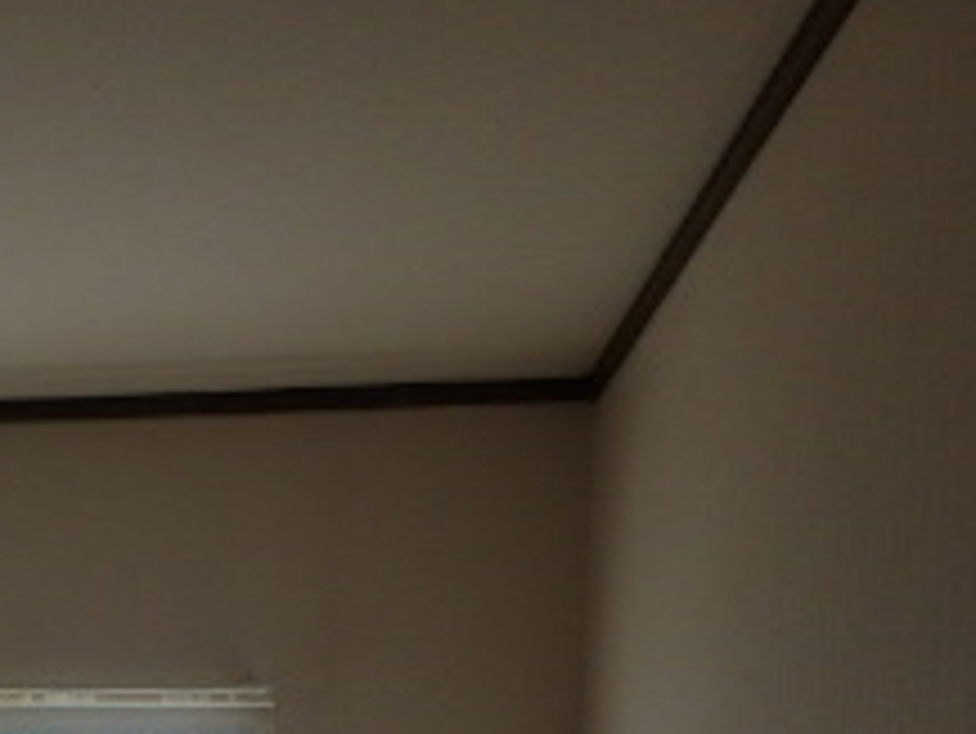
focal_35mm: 62
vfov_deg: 21.2
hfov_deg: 26.6
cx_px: -274
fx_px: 1749
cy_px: 991
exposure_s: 1/80
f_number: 3.5
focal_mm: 3.7
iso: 125
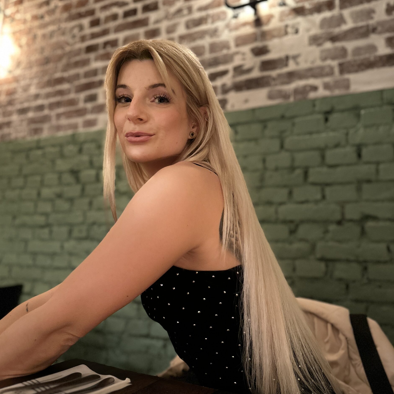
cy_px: 198
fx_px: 373
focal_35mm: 29
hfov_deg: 55.6
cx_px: 194
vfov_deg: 55.6
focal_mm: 6.86
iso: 1600
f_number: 1.78
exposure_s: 1/25
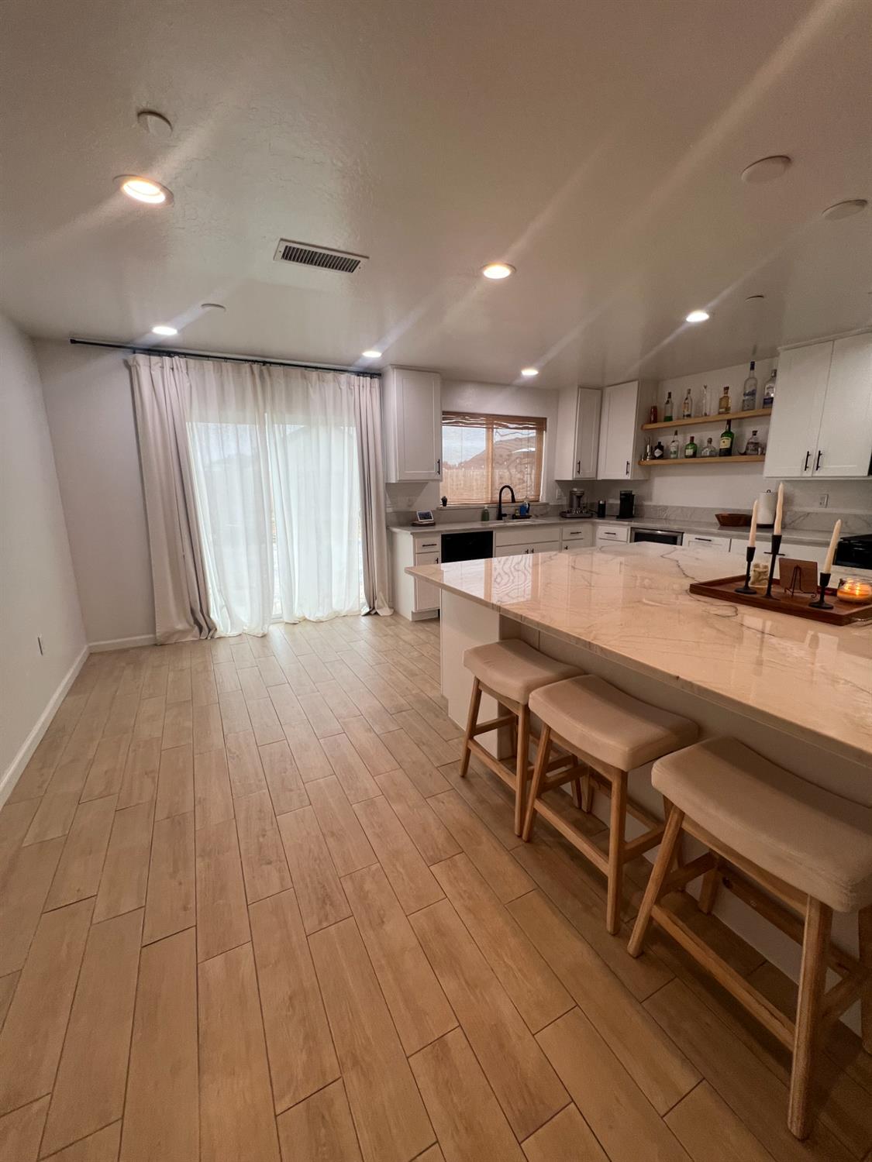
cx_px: 436
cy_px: 581
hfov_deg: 89.9
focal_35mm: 13
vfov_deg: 106.2
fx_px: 437
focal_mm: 1.57
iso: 64
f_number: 1.8
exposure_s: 1/120
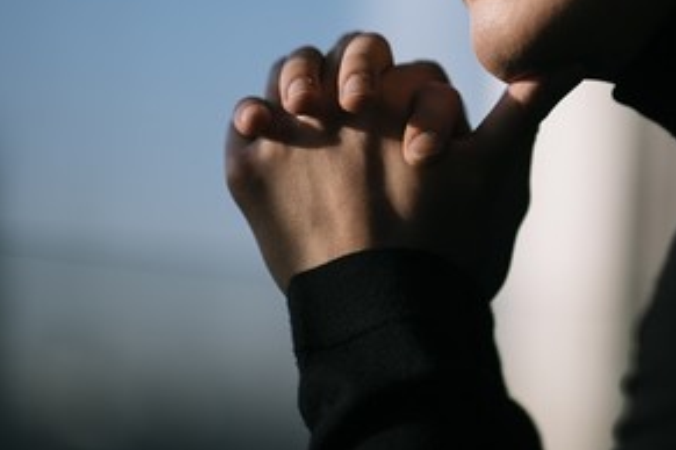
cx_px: 690
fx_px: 3286
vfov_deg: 7.8
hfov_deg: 11.6
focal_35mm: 175
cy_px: -3
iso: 100
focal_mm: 85
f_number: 1.4
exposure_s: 1/1250
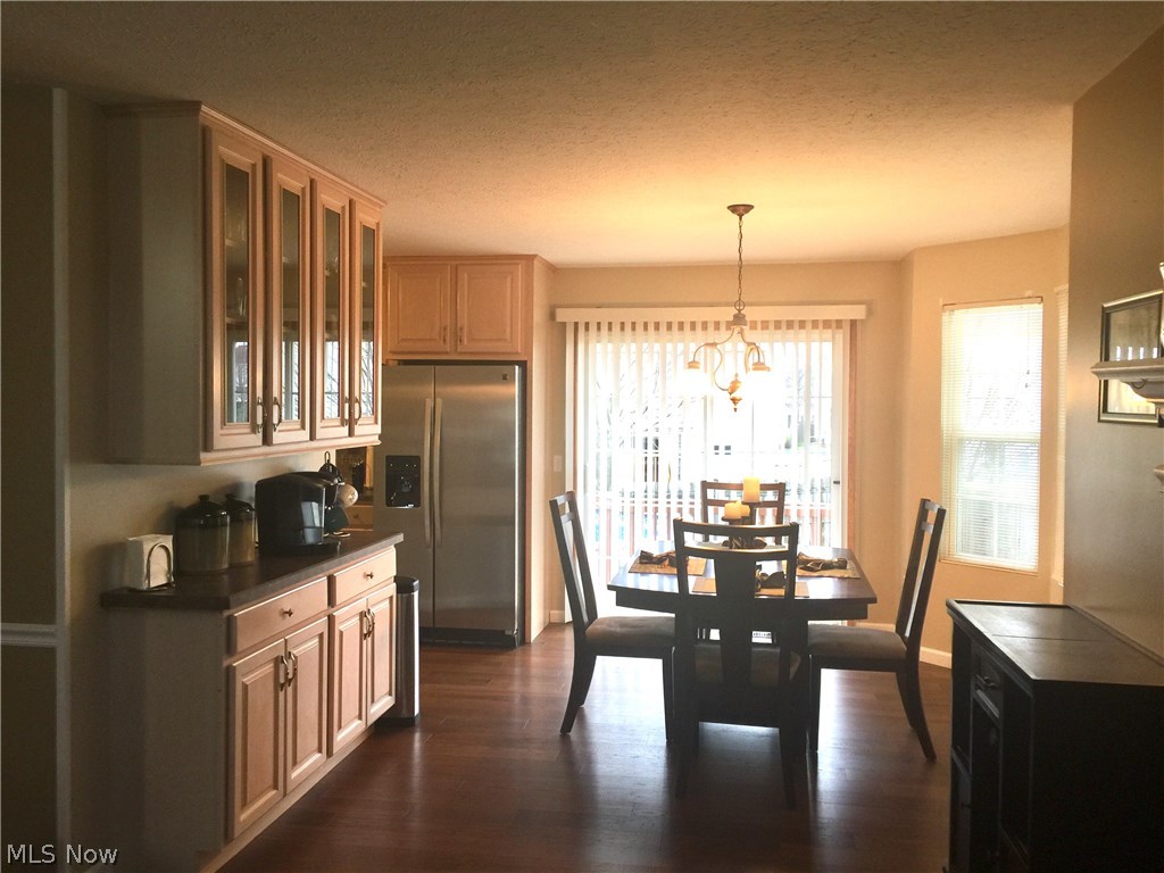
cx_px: 582
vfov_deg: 48.2
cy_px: 436
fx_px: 975
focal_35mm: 29
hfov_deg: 61.7
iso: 32
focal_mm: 4.15
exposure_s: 1/15
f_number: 2.2
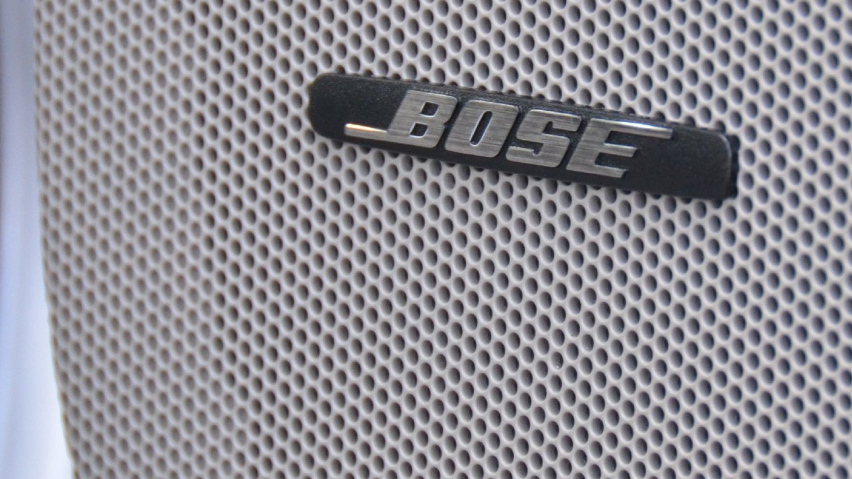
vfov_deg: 3.6
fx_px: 7681
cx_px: 548
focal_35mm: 340
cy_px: 149
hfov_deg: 6.3
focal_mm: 112
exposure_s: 1/200
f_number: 5.3
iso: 1600
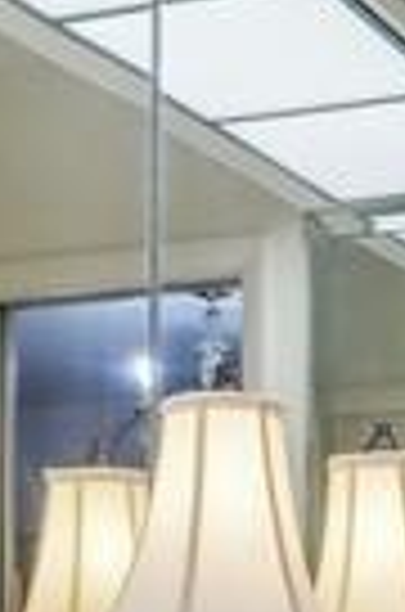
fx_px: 1798
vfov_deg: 18.2
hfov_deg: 12.6
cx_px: 466
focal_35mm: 106
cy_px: 760
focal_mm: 16
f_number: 9
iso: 250
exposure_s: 1/20
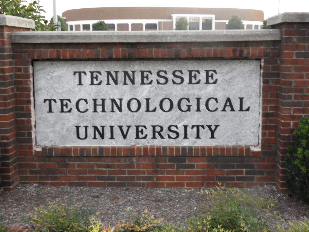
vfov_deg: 26.6
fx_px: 491
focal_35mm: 55
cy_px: 116
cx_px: 154
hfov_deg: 34.9
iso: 400
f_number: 4
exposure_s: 1/15
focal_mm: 9.9
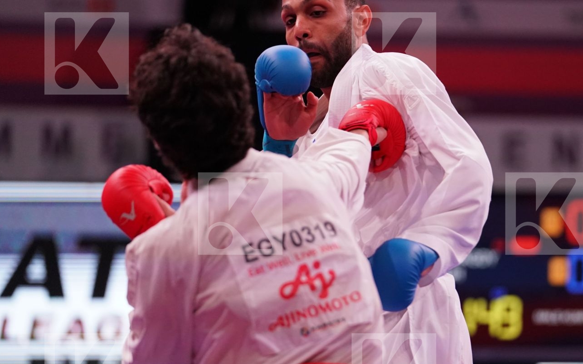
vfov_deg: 5.2
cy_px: 214
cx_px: 394
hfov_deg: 8.4
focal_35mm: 251
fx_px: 3988
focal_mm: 176
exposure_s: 1/1000
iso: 3200
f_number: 2.8
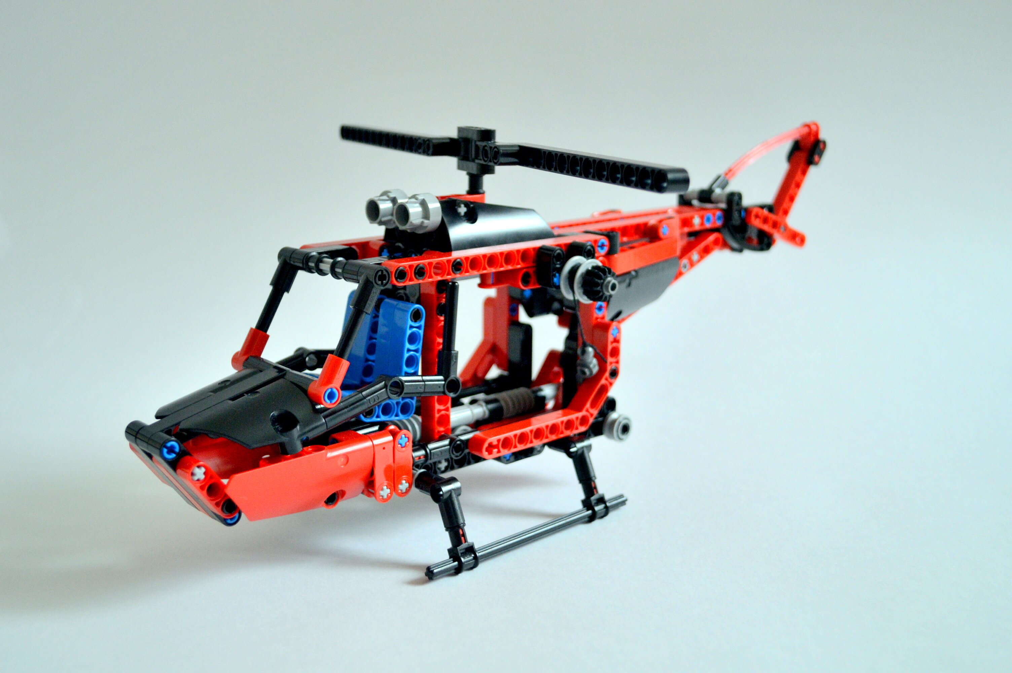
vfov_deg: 34.1
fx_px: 1095
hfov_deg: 49.6
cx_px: 506
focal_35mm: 39
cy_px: 336
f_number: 4.2
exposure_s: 1/10
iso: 800
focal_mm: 26
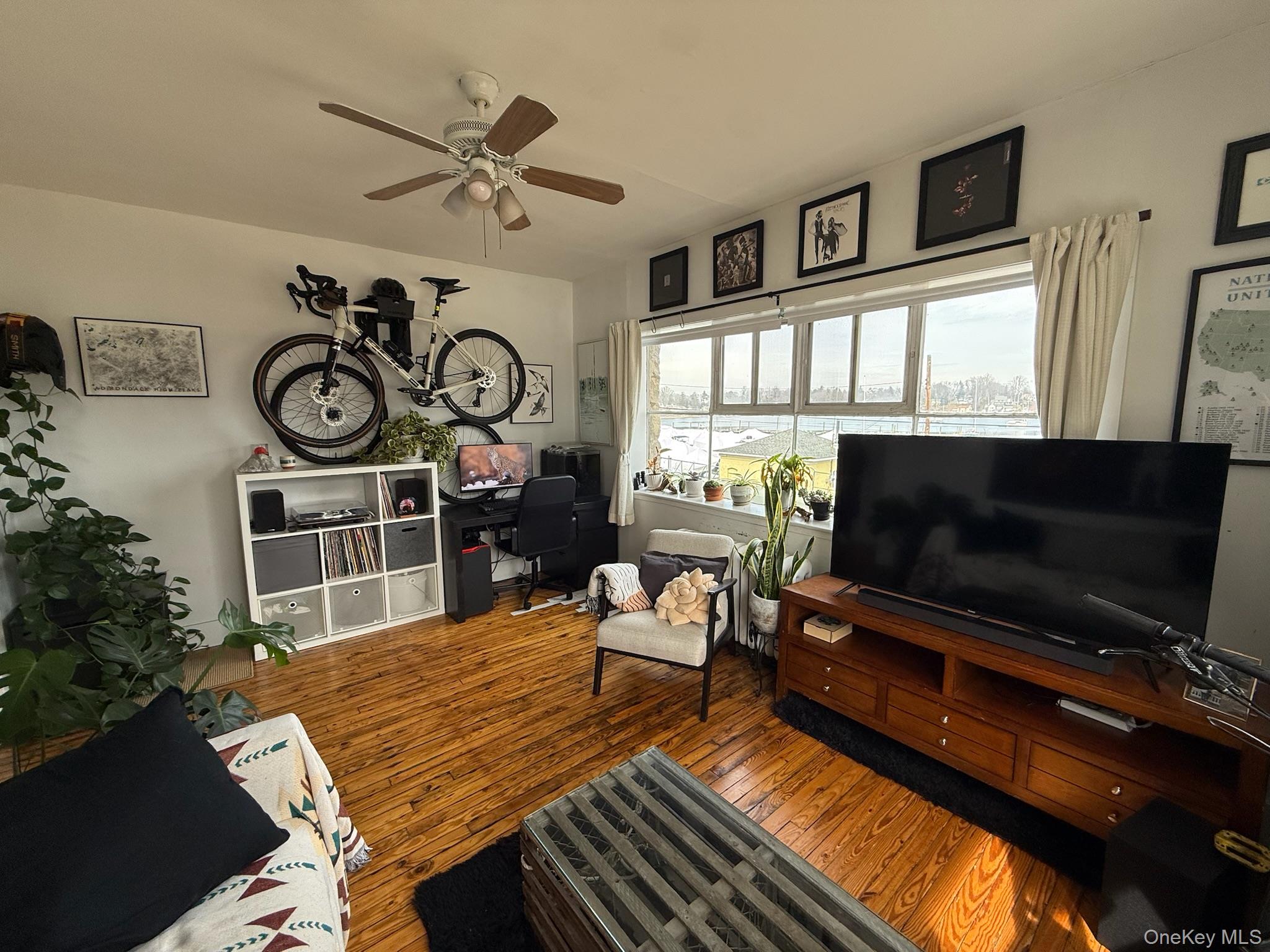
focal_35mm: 14
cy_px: 476
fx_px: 514
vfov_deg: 85.7
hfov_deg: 102.1
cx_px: 635
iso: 64
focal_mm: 2.22
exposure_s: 1/256
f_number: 2.2
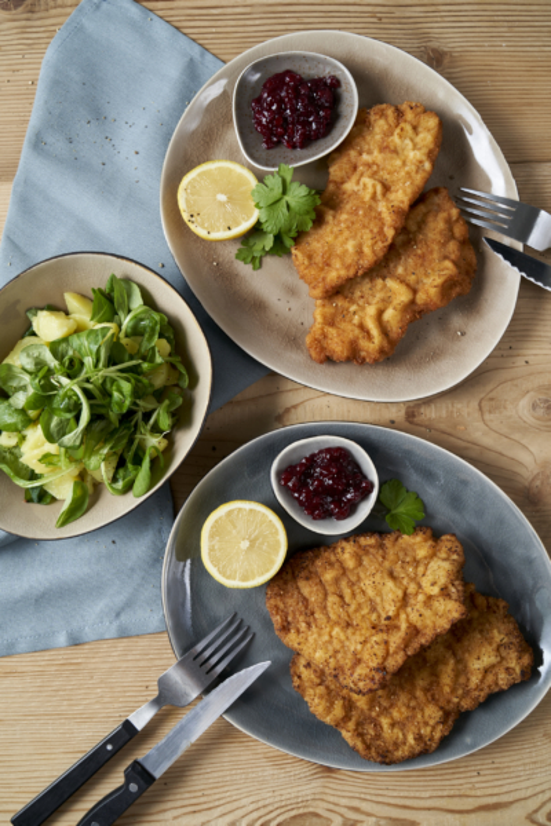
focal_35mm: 34
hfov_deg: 38.9
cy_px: 413
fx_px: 781
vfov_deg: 55.8
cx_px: 276
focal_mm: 34
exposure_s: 1/250
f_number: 4
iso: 100
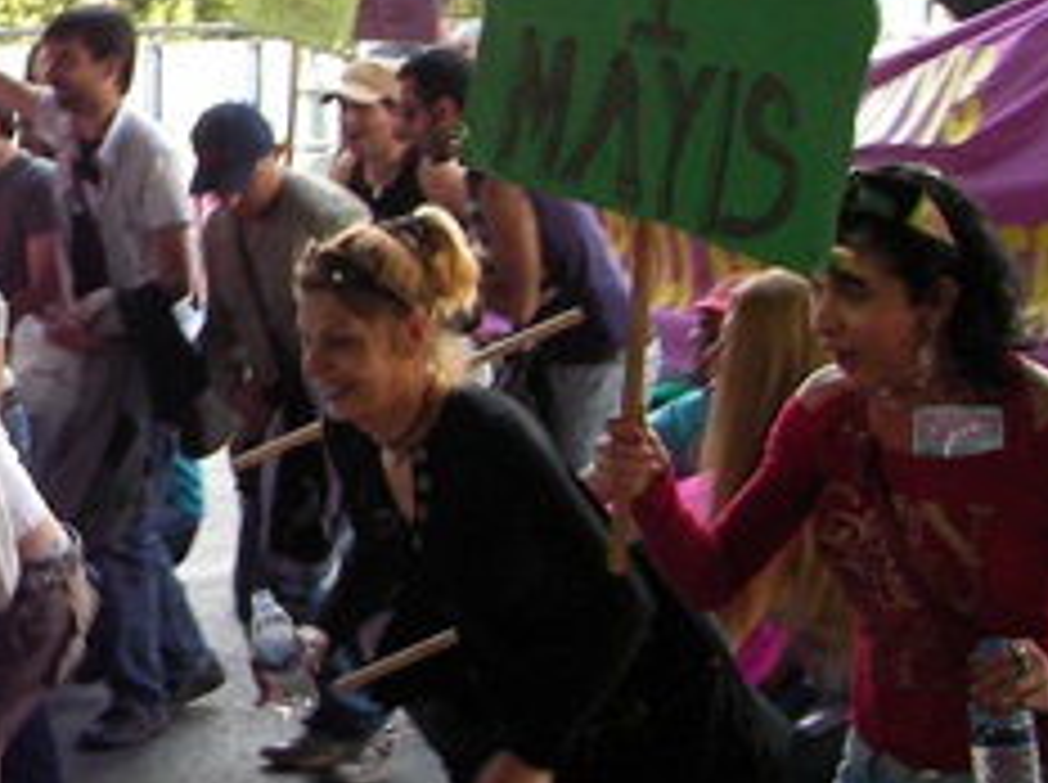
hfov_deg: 18.8
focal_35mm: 98
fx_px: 2962
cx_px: -274
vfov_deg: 15.0
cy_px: 256
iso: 50
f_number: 3.3
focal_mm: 6.3
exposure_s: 1/78.7
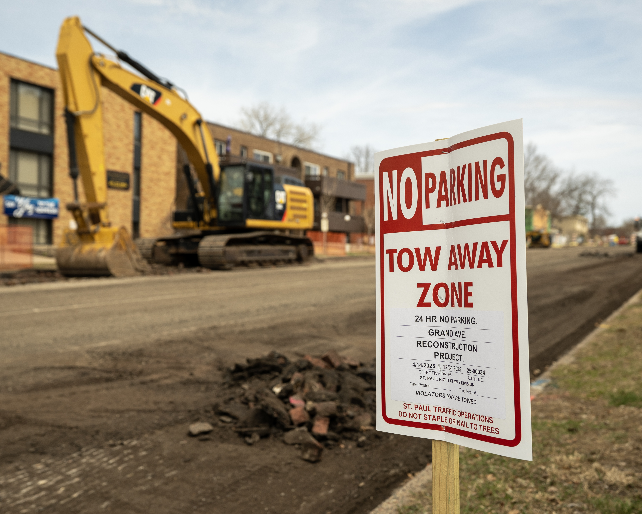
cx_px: 306
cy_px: 258
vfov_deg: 37.3
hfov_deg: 45.8
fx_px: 760
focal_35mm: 40
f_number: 5
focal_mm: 35
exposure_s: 1/160
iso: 100
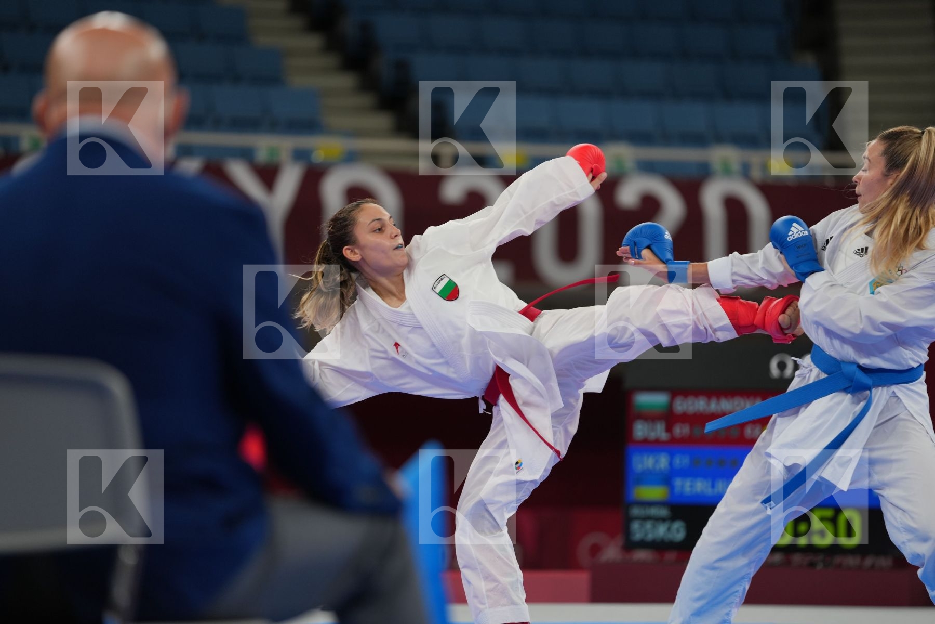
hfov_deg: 10.3
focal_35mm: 200
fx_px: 5194
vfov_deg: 6.9
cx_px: 468
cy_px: 312
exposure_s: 1/1000
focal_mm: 200
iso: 500
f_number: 2.8
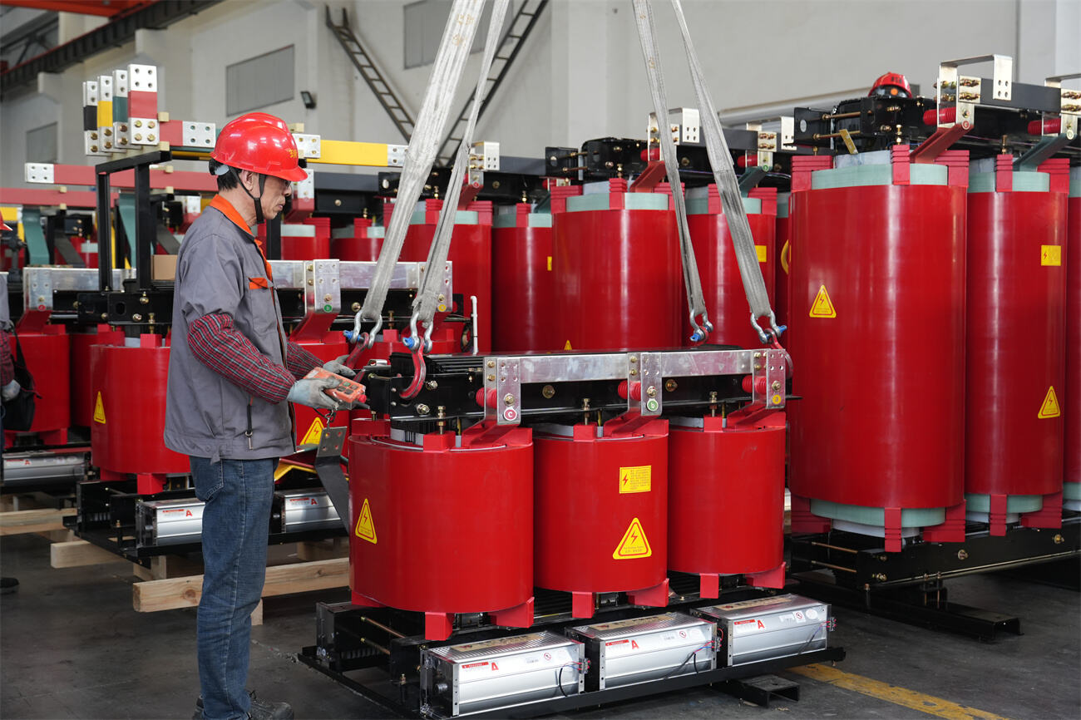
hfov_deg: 43.6
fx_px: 1351
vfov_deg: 29.8
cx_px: 540
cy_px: 360
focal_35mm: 45
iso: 640
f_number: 4
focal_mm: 45
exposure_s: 1/160
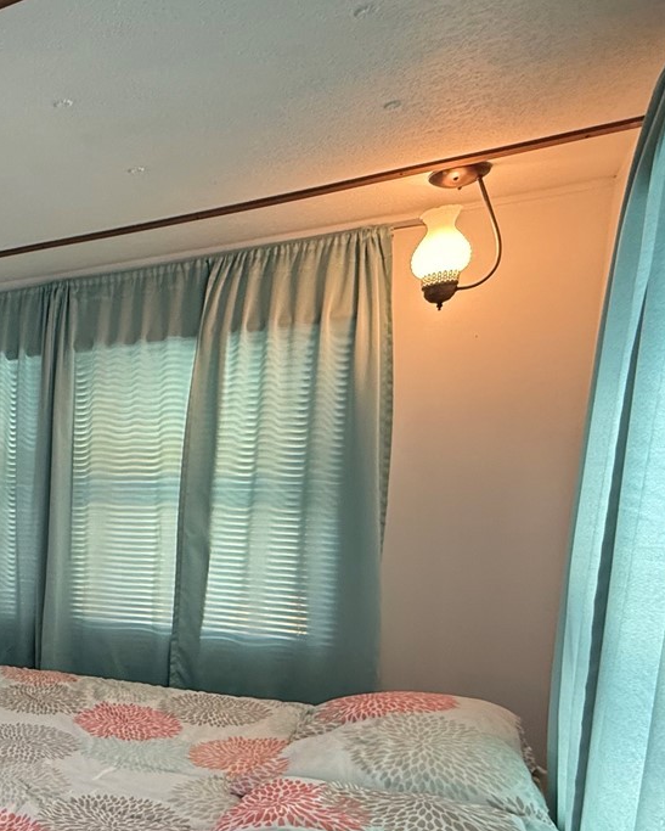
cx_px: -63
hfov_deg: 38.2
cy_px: 613
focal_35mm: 32
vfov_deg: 53.4
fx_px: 787
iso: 200
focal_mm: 2.22
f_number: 2.2
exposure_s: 1/60
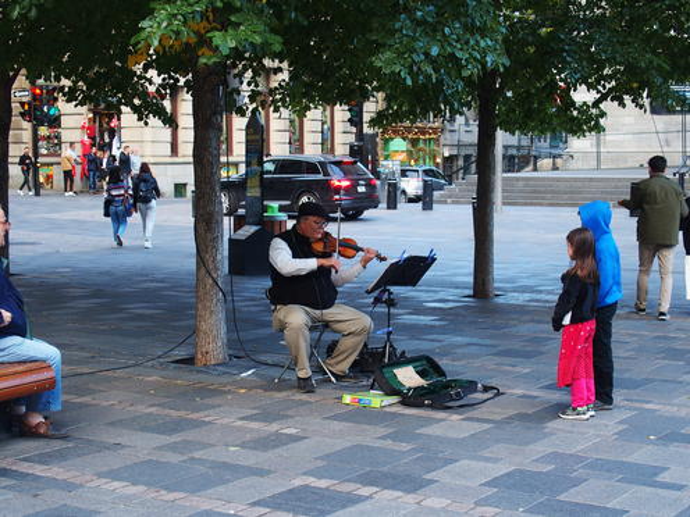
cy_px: 258
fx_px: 1236
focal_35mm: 62
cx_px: 345
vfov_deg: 23.7
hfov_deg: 31.2
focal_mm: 13.2
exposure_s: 1/80
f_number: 2.8
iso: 200
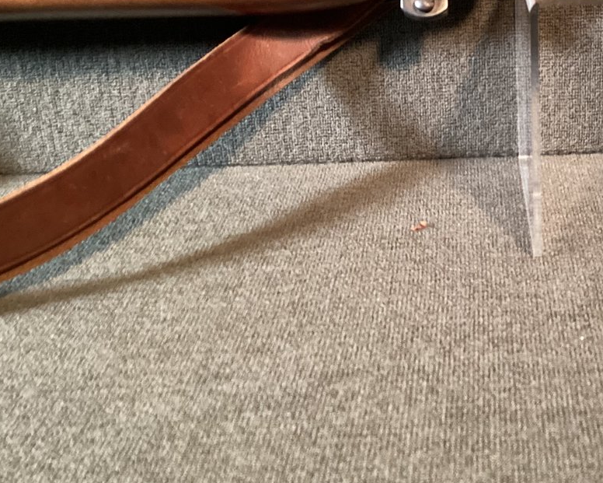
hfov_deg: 30.8
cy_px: 122
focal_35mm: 59
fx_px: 1053
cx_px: 520
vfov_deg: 25.5
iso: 400
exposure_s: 1/40
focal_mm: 3.3
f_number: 2.4
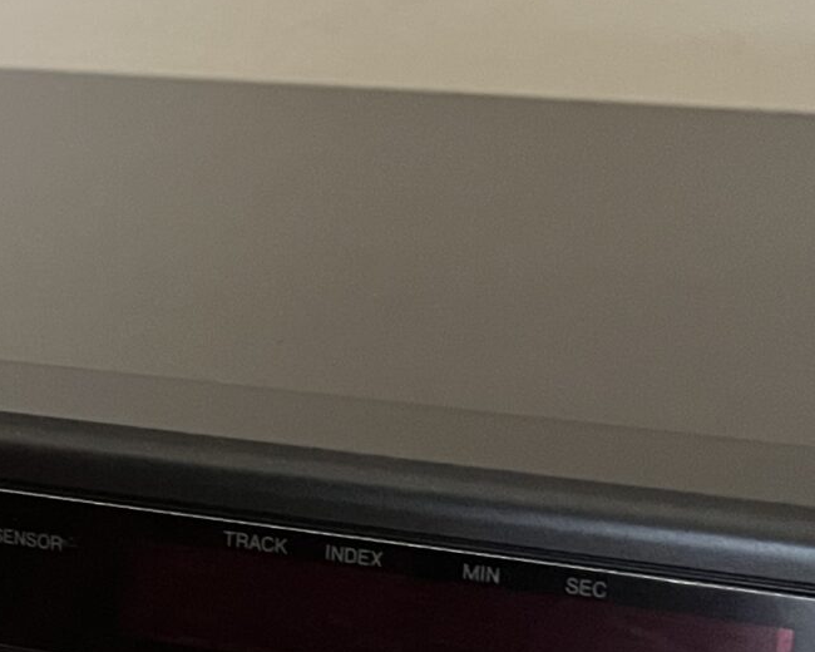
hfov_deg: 18.0
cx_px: -228
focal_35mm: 100
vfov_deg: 15.3
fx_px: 2412
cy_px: 507
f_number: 1.6
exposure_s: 1/42
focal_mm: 5.1
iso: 500
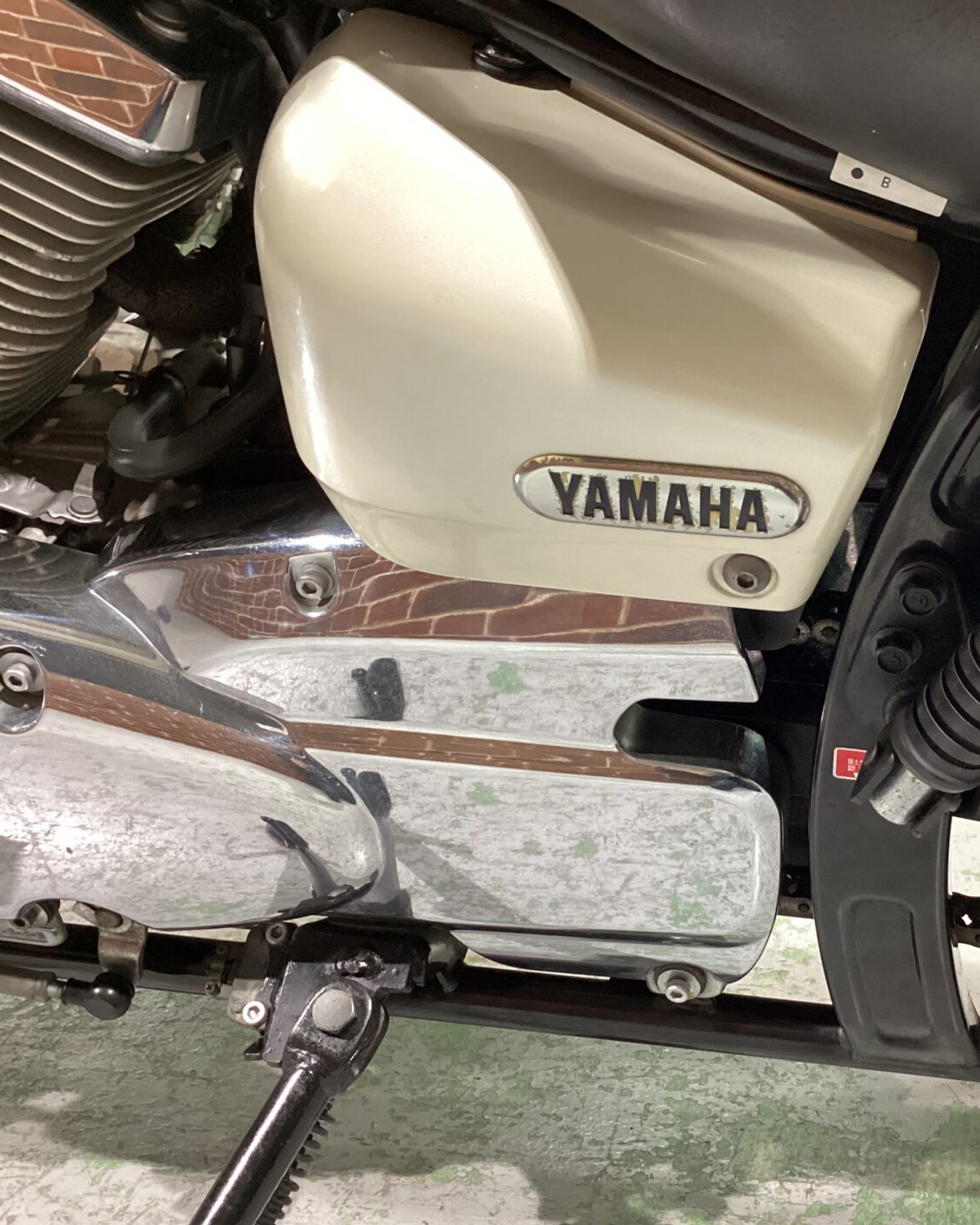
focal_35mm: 41
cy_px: 611
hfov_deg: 35.8
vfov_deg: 44.8
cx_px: 715
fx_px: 1486
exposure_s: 1/30
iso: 400
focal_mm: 3.3
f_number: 2.4
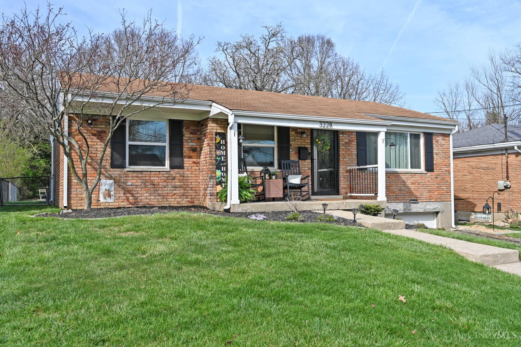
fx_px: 434
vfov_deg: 43.6
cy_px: 174
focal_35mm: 30
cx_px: 260
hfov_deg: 61.9
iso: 100
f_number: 6.3
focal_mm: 30
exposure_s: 1/320
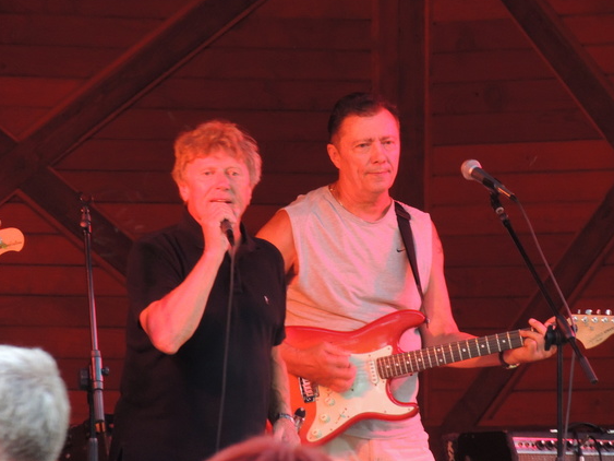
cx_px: 302
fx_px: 10303
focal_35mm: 581
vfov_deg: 2.6
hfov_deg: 3.4
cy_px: 236
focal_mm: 98.1
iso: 800
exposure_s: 1/20
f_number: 4.9
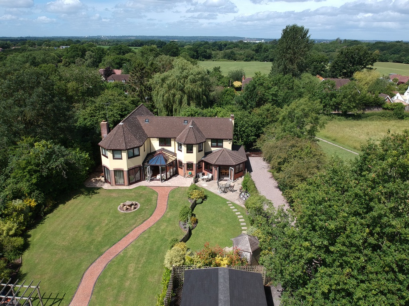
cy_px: 153
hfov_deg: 69.4
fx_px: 295
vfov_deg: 54.9
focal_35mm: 25
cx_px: 204
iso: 100
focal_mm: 4.49
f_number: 2.6
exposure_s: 1/1000
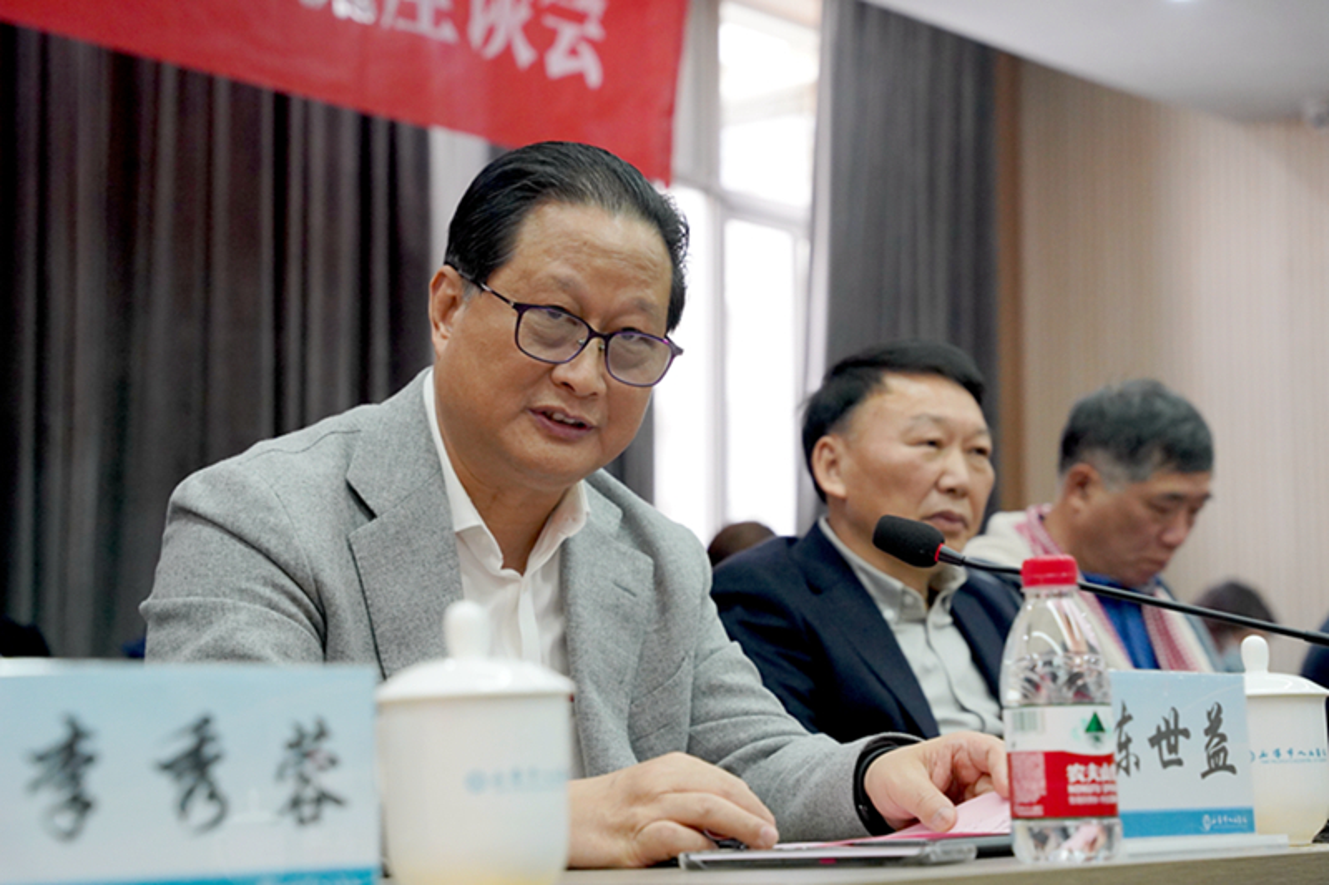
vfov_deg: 19.4
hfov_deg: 28.8
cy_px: 442
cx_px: 664
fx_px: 2583
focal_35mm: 70
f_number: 4.5
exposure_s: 1/200
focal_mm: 70
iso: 5000
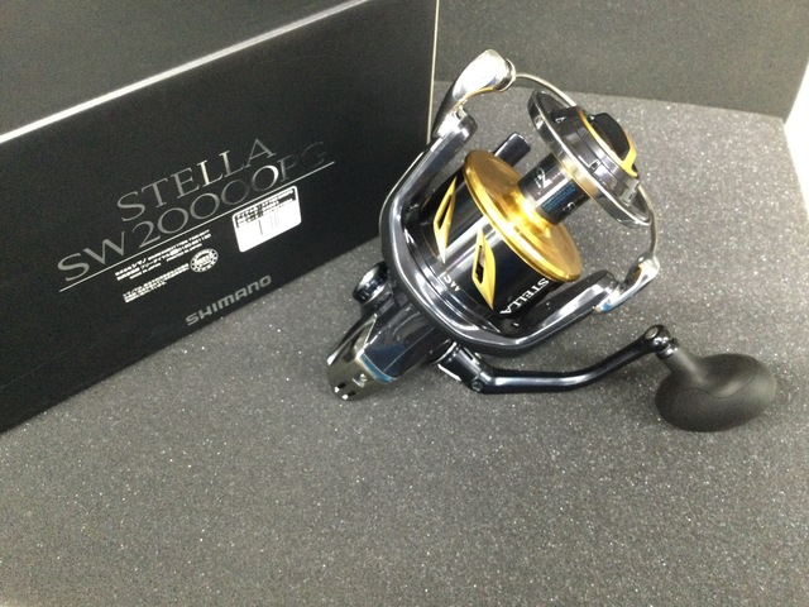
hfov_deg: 58.4
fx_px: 724
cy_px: 304
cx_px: 404
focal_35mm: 31
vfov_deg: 45.4
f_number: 2.4
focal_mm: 3.3
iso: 320
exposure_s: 1/15
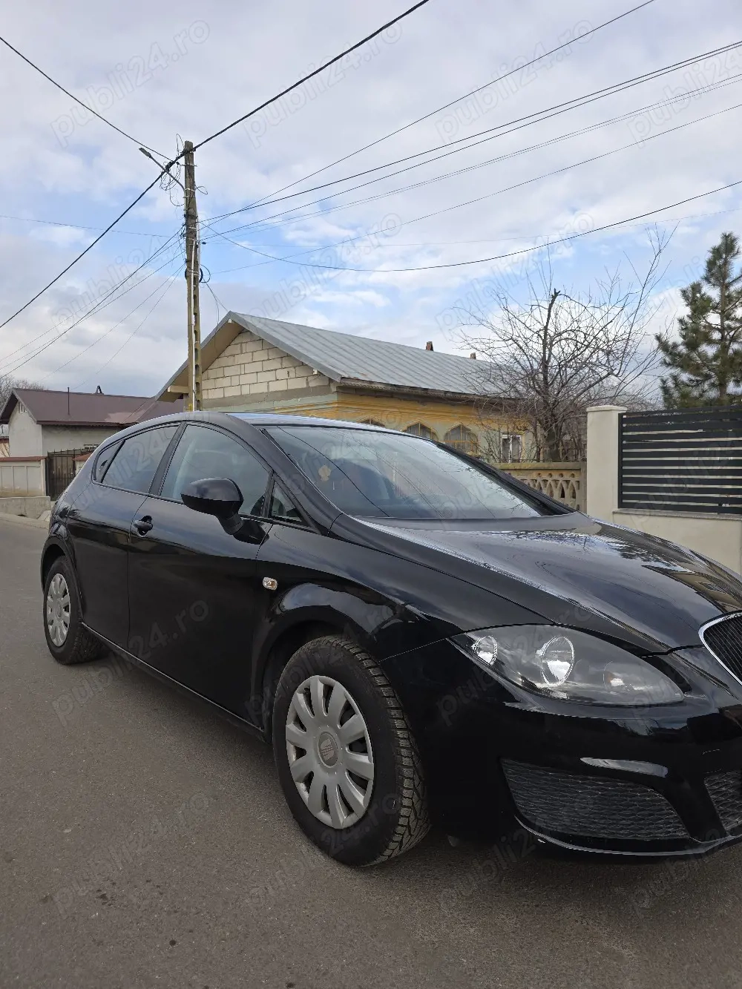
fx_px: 657
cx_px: 371
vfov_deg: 73.9
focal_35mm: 23
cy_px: 494
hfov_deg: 58.9
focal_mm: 6.3
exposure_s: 1/357
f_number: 1.7
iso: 12
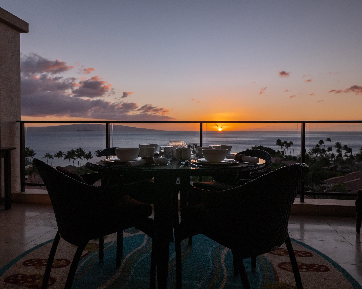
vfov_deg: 54.9
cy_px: 139
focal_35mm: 26
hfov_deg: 66.0
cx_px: 185
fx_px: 279
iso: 400
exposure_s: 2.5
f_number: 5.6
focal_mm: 12
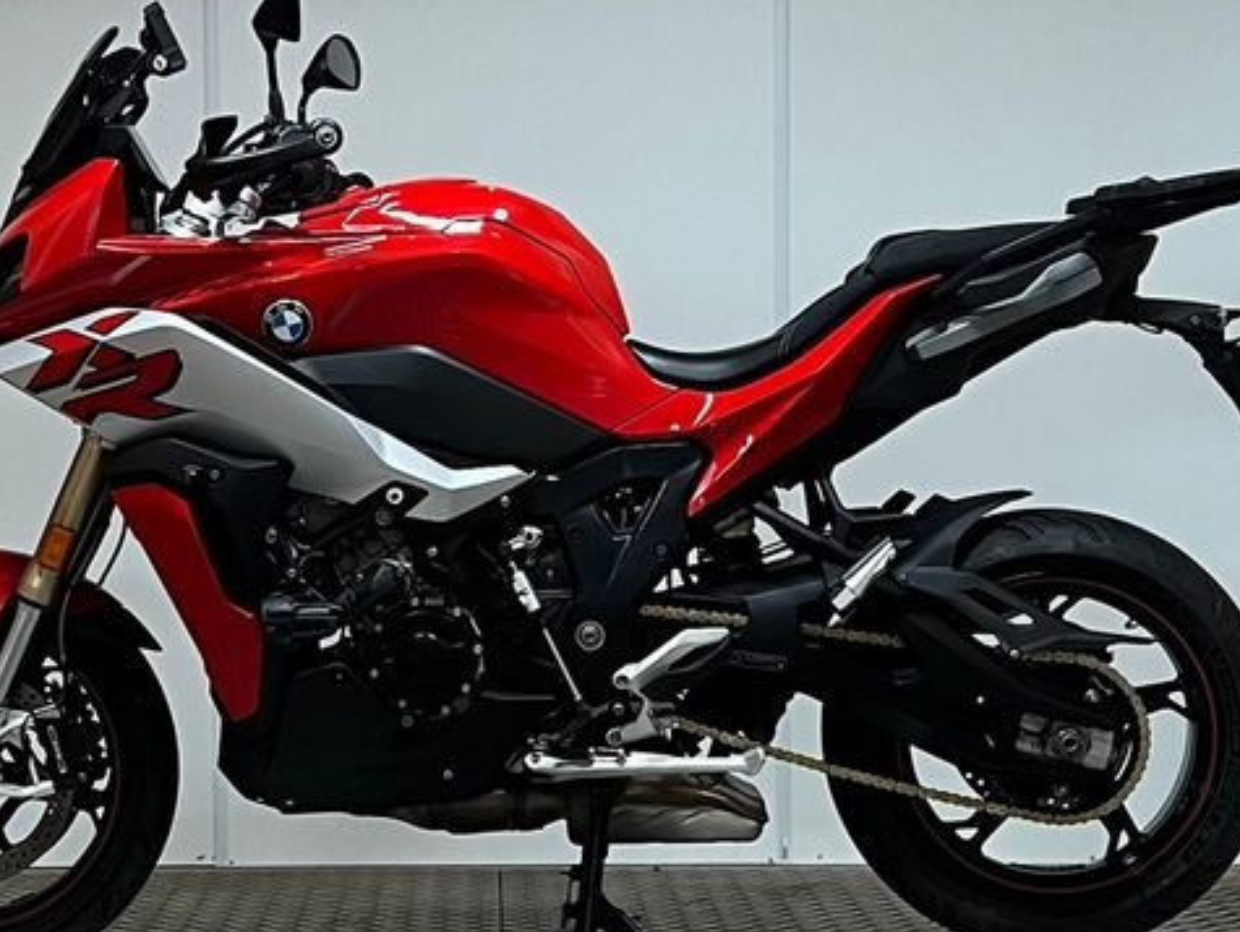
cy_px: 480
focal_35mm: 35
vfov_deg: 40.7
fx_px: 1255
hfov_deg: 52.3
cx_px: 501
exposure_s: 1/50
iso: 125
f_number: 1.5
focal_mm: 5.7
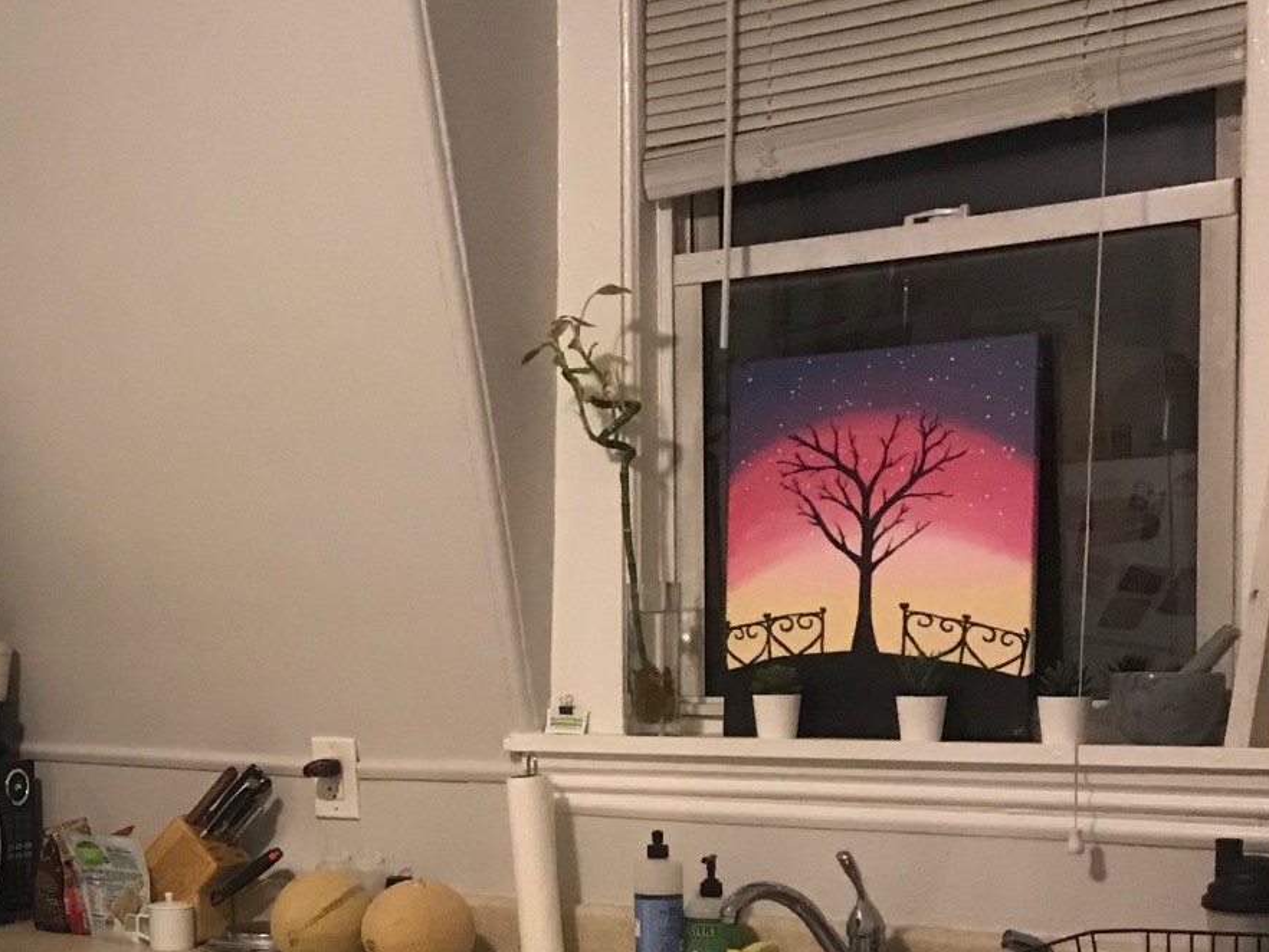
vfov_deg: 22.2
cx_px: -122
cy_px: 817
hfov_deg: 27.3
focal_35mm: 65
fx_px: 2384
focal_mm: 3.99
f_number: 1.8
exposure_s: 1/15
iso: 80
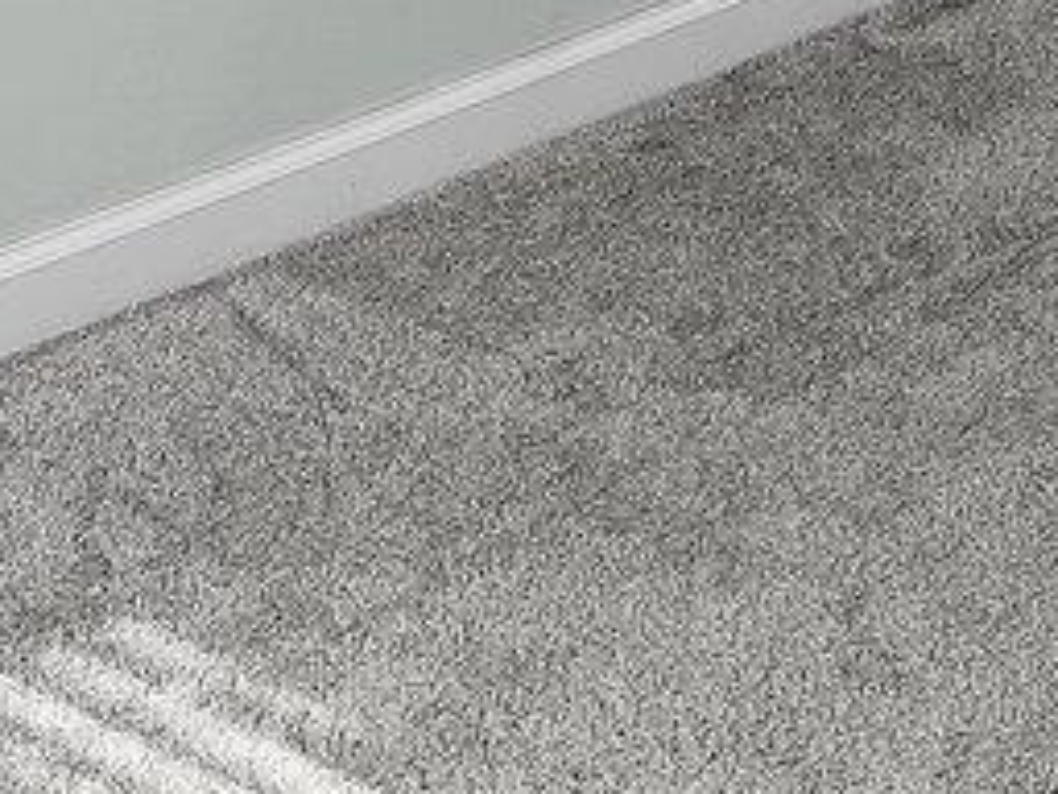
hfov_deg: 15.9
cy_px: -1164
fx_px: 3759
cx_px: 223
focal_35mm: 123
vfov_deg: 10.3
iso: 640
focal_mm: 16
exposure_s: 1/100
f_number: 6.3
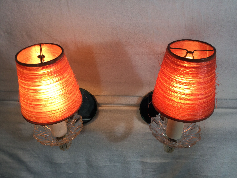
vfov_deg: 45.4
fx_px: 212
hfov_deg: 58.4
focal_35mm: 31
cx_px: 118
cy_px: 89
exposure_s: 1/109
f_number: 2.4
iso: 25
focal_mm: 3.3
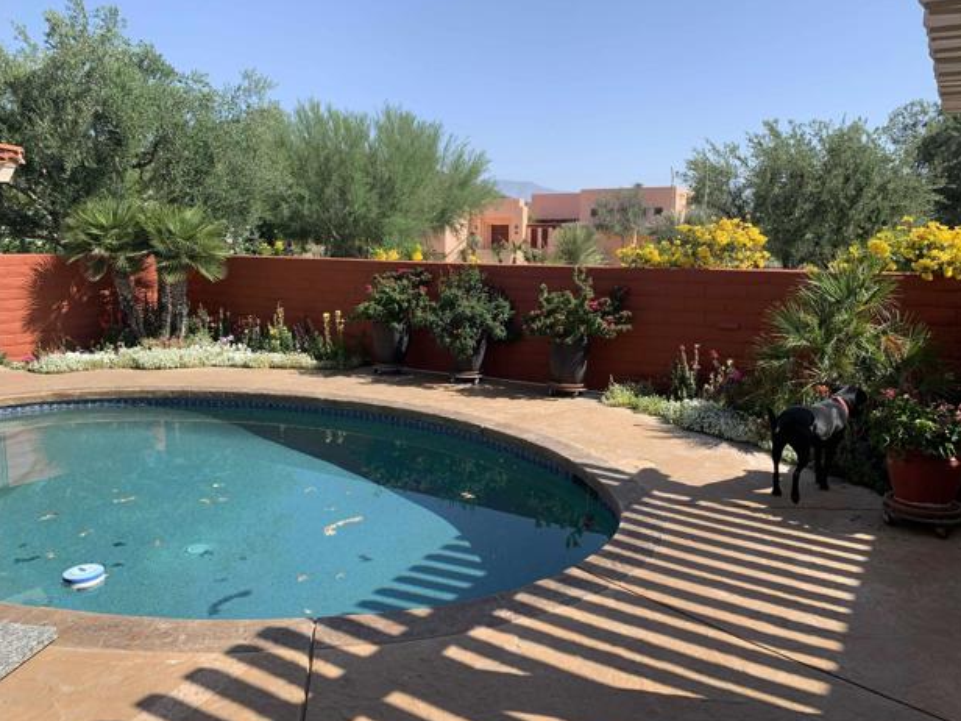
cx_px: 496
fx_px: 750
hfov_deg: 65.3
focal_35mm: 27
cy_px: 360
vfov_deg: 51.4
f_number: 1.8
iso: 25
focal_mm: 4.25
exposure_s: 1/1447
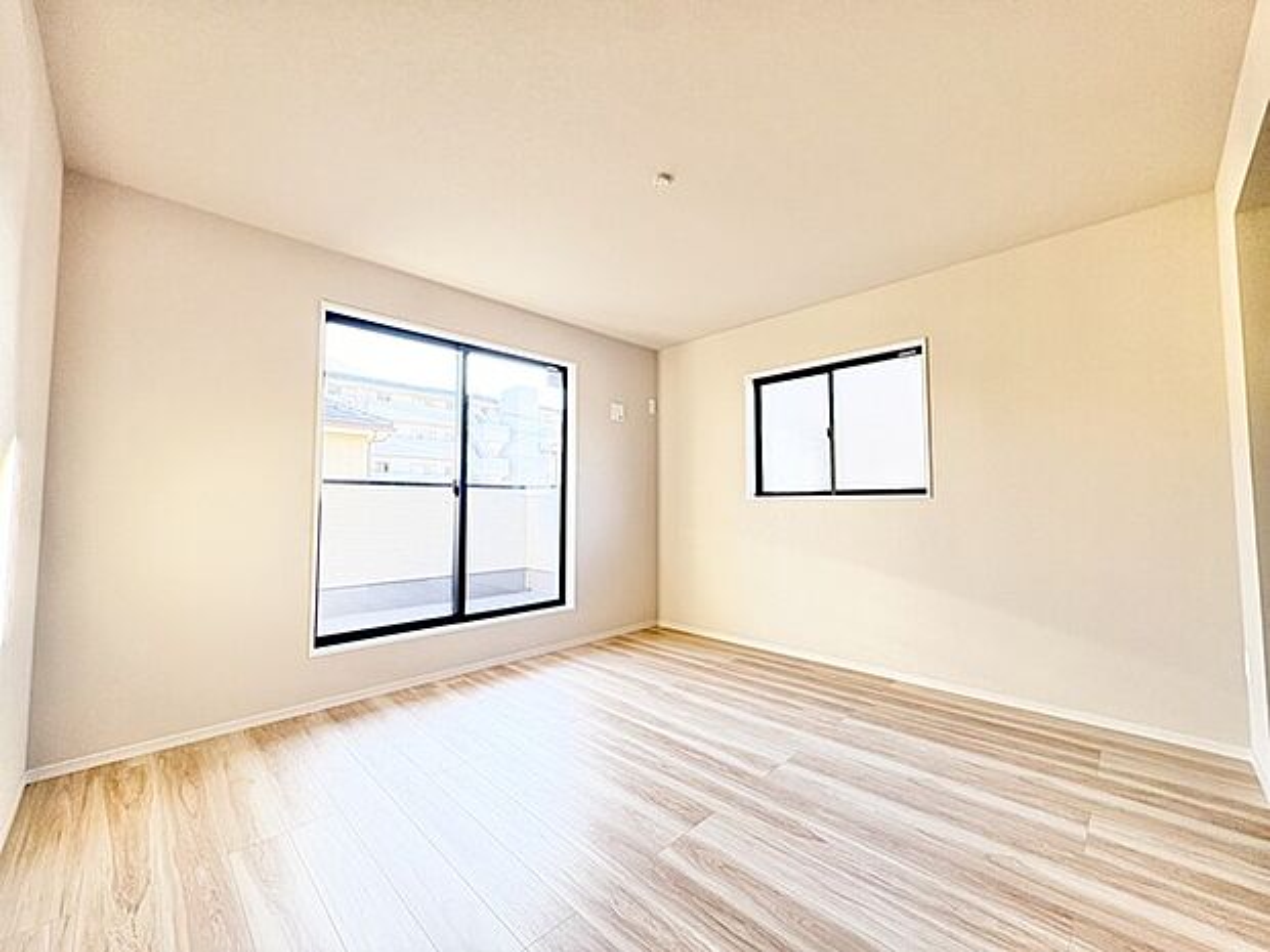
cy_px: 476
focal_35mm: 14
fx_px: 514
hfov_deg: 102.1
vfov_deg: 85.7
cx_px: 635
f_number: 2.2
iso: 250
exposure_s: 1/95
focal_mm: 2.22
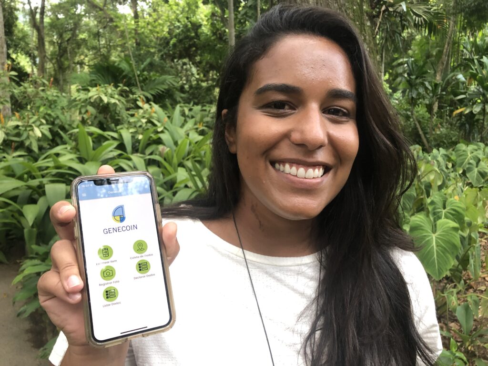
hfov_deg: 63.4
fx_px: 395
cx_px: 244
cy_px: 183
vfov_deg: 49.7
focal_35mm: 28
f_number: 1.8
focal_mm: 3.99
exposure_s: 1/16
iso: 80
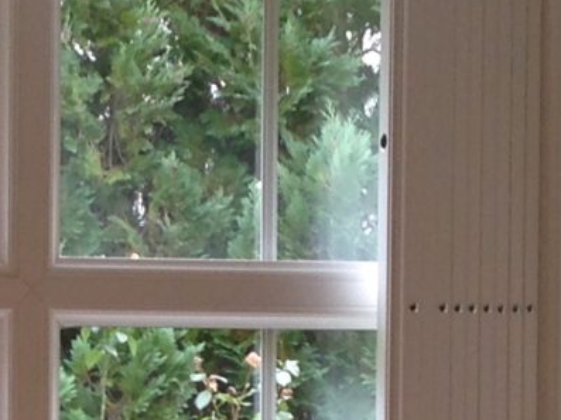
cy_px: 639
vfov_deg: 6.9
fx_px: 3449
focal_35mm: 213
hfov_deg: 9.1
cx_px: -218
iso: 64
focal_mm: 4.13
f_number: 2.4
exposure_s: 1/40
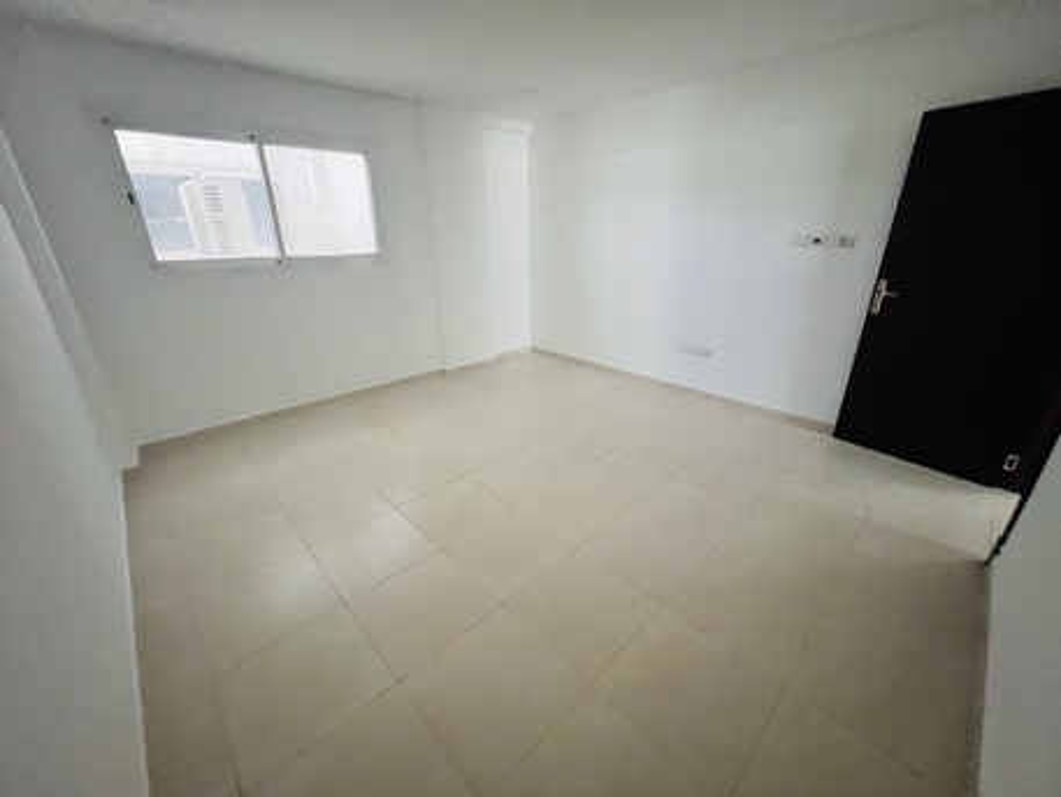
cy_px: 398
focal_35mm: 13
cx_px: 530
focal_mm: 1.57
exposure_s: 1/60
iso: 800
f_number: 1.8
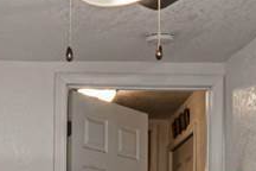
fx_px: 633
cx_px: 117
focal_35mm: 89
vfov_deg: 14.4
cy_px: 251
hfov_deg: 22.9
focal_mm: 10
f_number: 10
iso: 500
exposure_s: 1/60
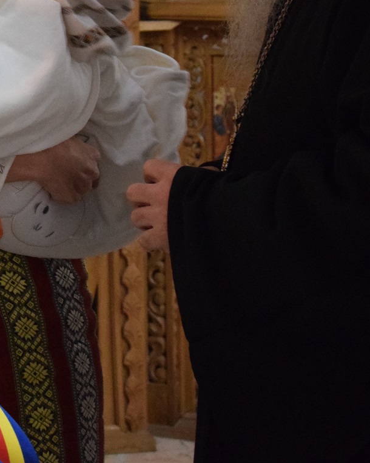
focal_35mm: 133
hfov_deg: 11.4
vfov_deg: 14.3
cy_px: 7
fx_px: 1820
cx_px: -82
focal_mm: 30
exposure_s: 1/60
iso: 3200
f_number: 5
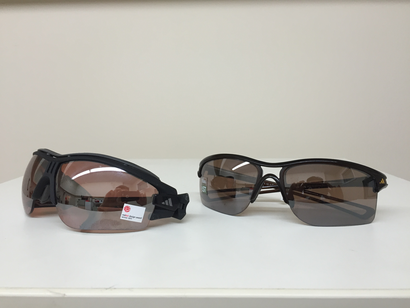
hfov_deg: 61.7
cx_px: 205
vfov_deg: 48.2
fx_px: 343
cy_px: 154
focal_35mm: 29
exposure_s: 1/30
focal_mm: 4.15
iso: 32
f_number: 2.2
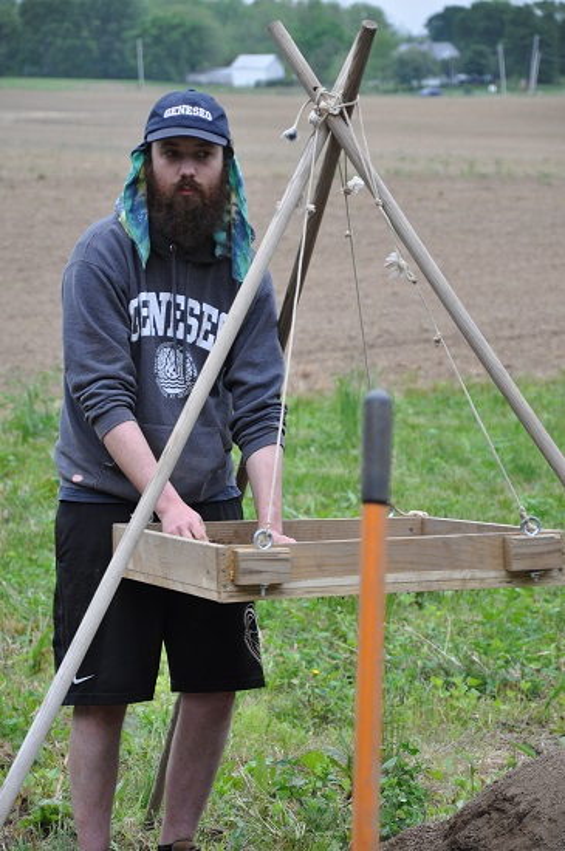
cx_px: 282
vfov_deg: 14.9
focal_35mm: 138
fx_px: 3259
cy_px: 426
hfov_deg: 9.9
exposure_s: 1/250
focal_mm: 92
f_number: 5.6
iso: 800
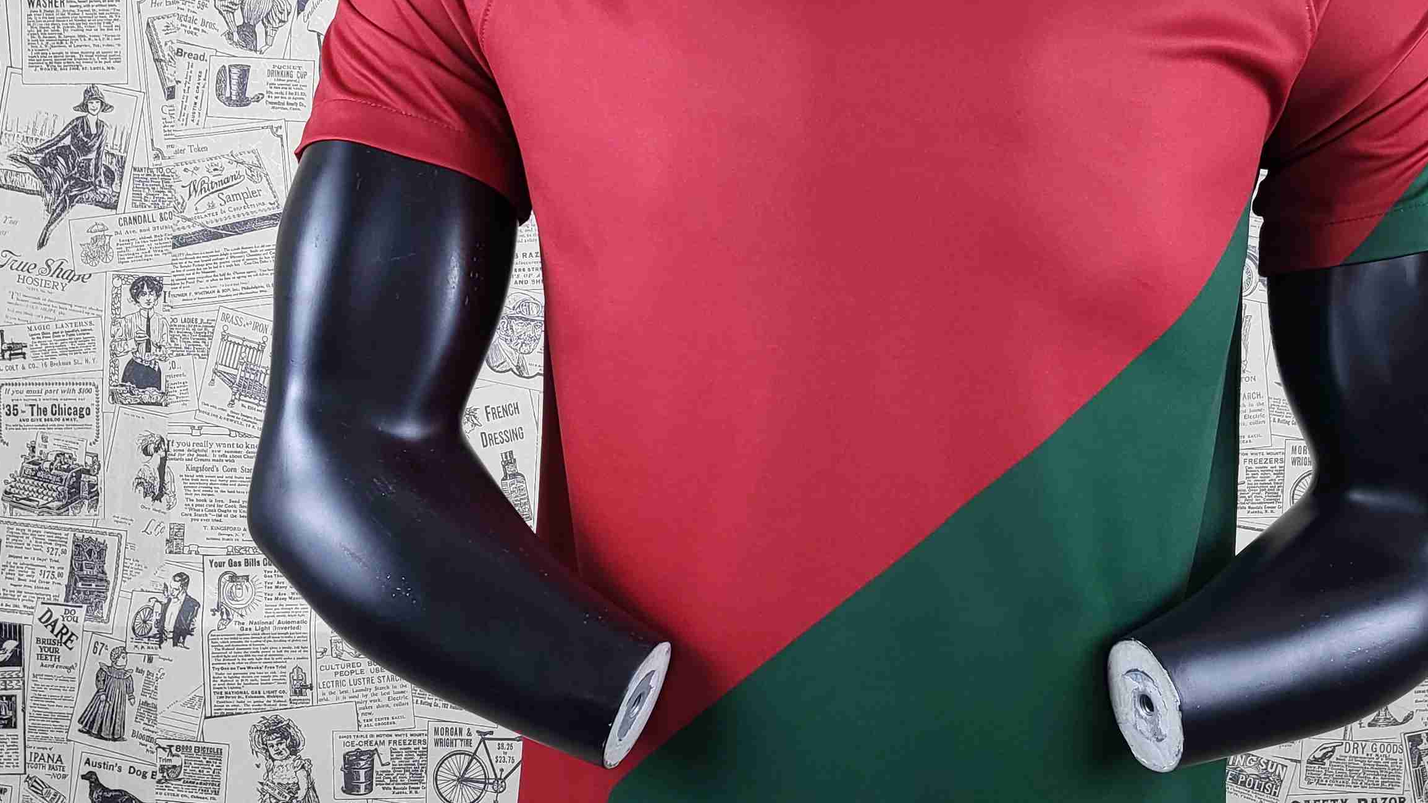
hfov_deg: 41.9
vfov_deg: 24.4
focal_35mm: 49
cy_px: 352
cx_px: 865
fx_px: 1856
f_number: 1.8
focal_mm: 4.25
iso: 125
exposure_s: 1/100
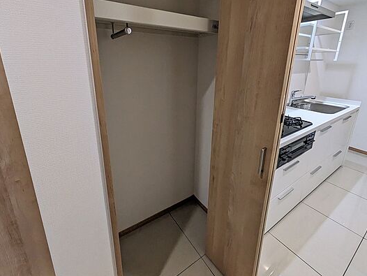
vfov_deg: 73.9
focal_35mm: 17
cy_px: 110
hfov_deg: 91.0
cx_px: 177
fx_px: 180
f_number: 2.2
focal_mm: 1.83
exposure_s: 1/120
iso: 471
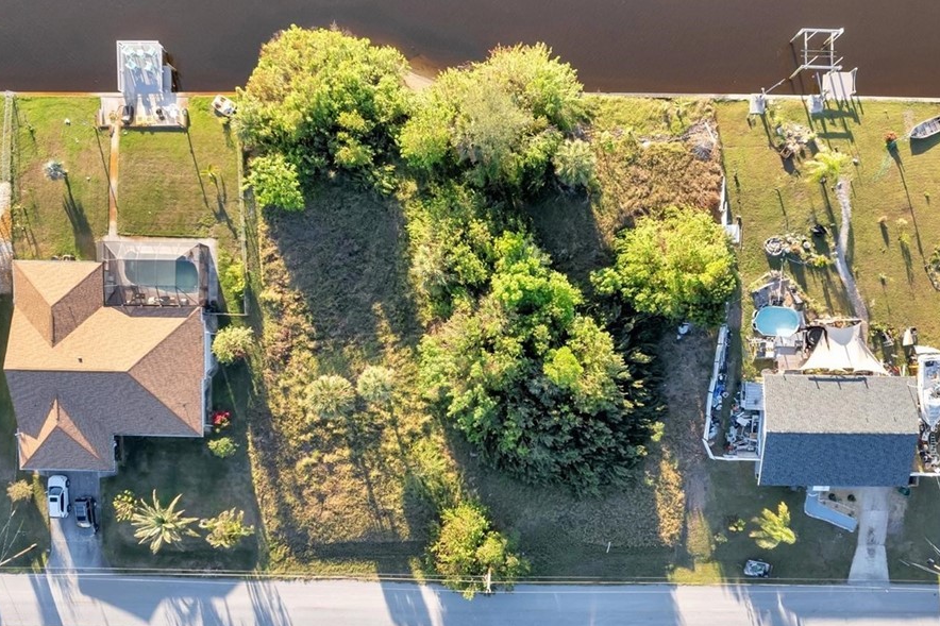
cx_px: 499
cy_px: 333
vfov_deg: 47.9
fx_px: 705
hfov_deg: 67.3
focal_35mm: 27
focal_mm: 8.38
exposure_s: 1/320
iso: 120
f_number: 2.8
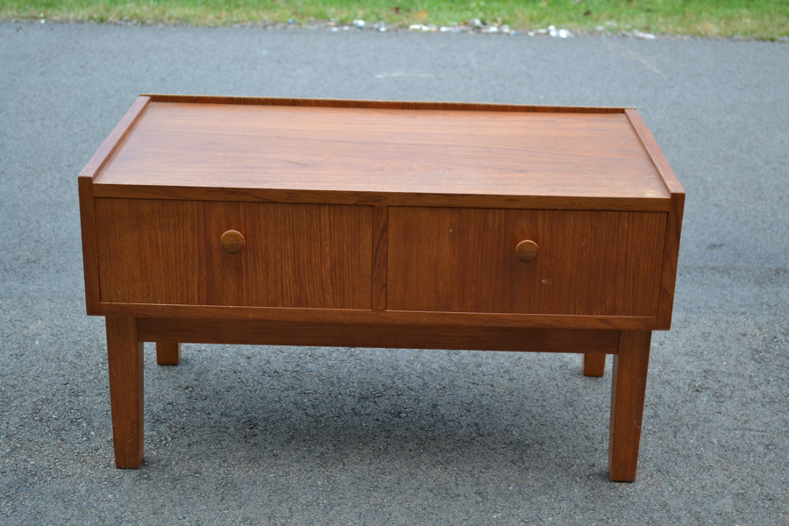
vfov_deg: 22.6
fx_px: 1315
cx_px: 394
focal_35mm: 60
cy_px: 263
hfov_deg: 33.4
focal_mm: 40
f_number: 5.3
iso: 720
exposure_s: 1/60
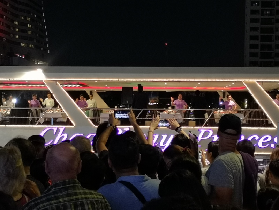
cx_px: 140
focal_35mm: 67
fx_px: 540
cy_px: 105
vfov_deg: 21.9
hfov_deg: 29.0
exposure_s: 1/33.3
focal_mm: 3.95
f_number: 1.8
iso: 400
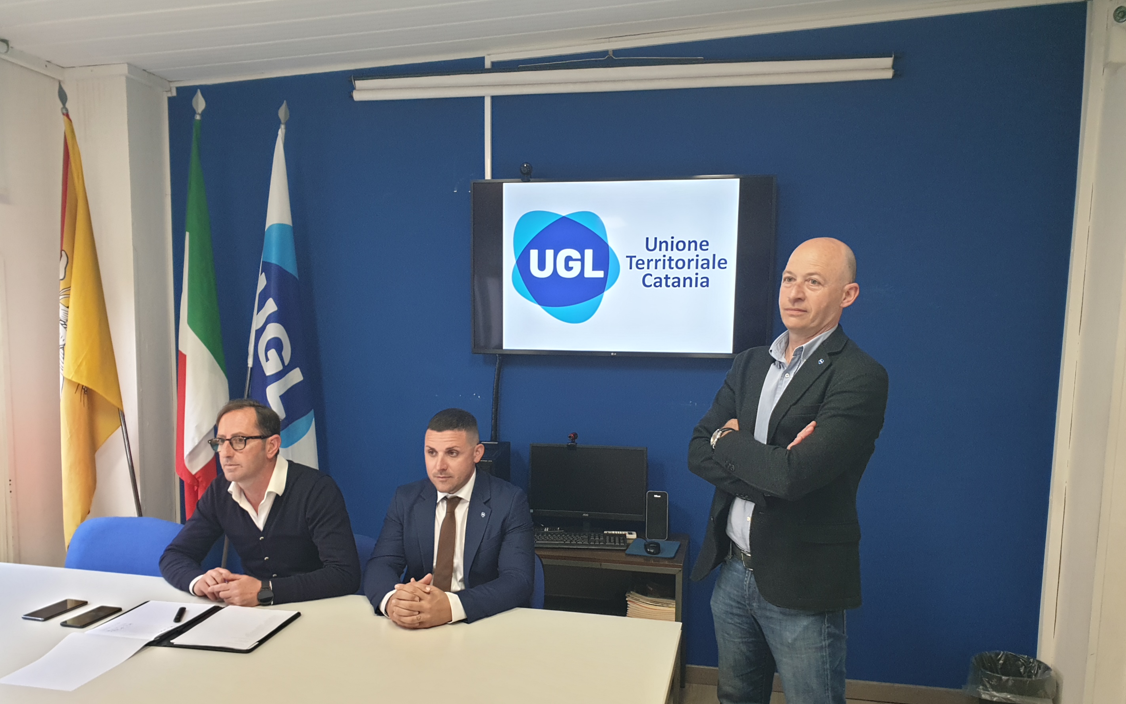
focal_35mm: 28
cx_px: 558
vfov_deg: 44.4
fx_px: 859
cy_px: 405
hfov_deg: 66.5
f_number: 2.4
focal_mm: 4.3
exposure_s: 1/50
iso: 200
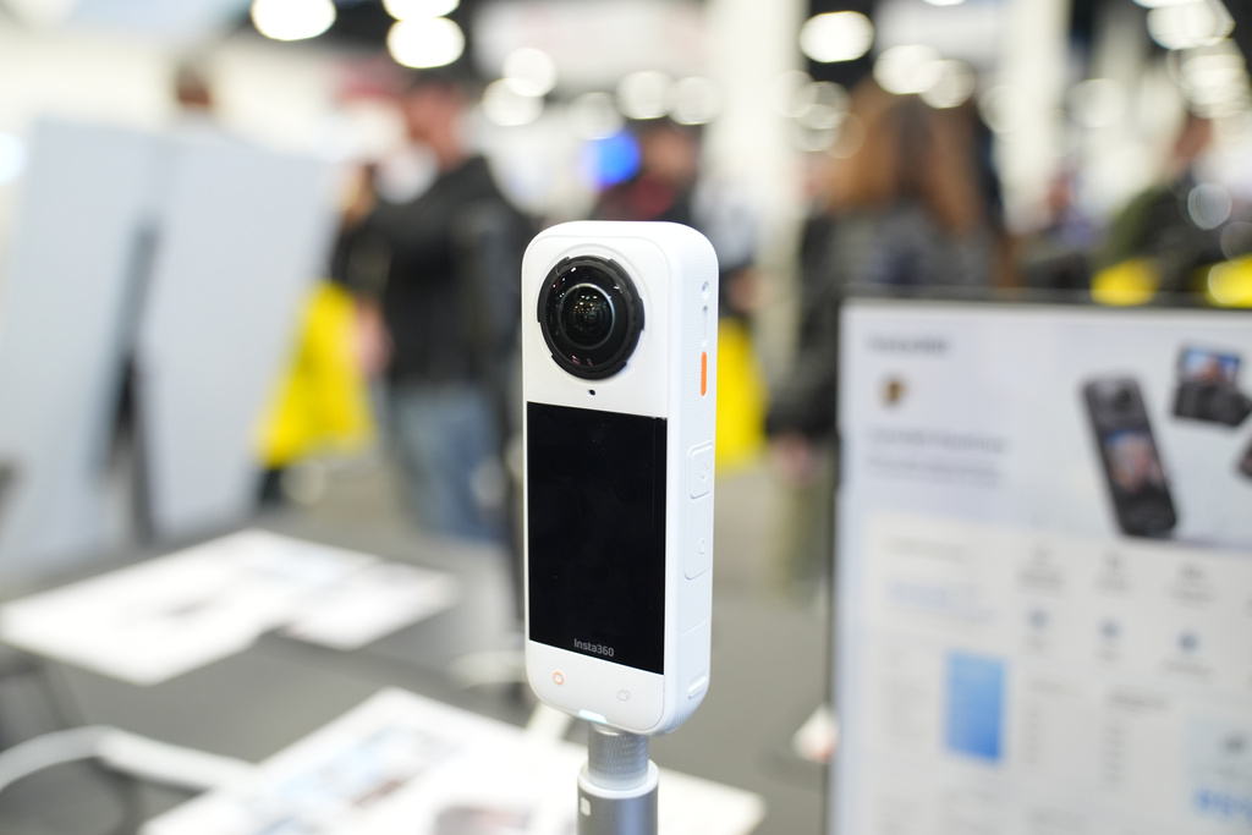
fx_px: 1113
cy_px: 418
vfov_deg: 41.1
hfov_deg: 58.7
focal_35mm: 32
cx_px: 626
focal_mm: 32
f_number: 2.8
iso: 1250
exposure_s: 1/400
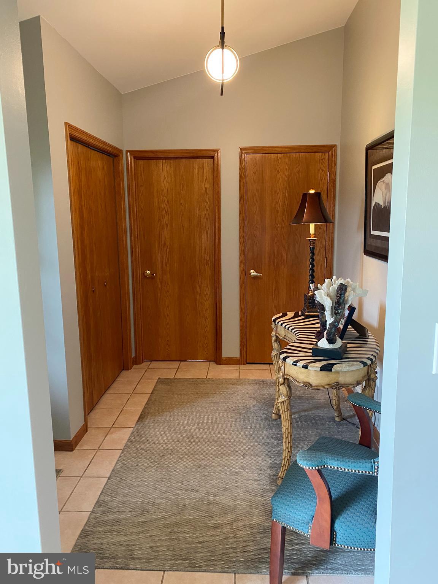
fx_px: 439
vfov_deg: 67.3
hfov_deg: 53.1
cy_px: 292
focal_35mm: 26
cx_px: 219
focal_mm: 4.25
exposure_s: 1/60
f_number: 1.8
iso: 320
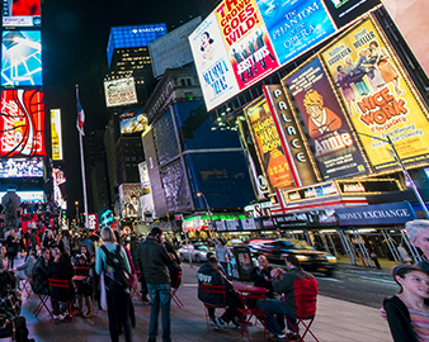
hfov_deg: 57.7
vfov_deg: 56.4
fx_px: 305
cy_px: 94
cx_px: 25
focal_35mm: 24
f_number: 8
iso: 400
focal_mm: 12
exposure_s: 1/10
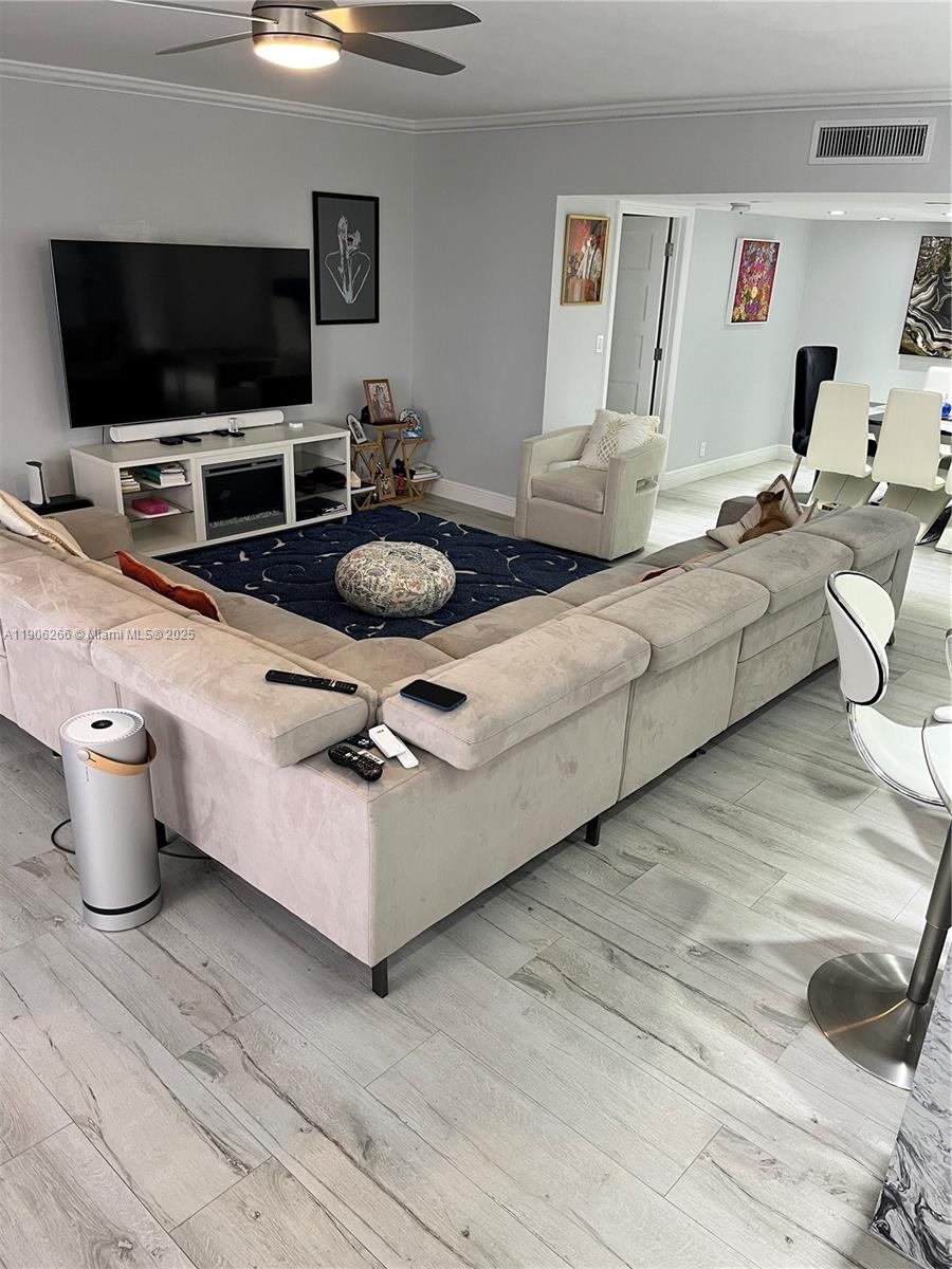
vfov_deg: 67.3
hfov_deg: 53.1
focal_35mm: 26
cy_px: 634
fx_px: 953
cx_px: 476
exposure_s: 1/60
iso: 100
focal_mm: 5.1
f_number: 1.6
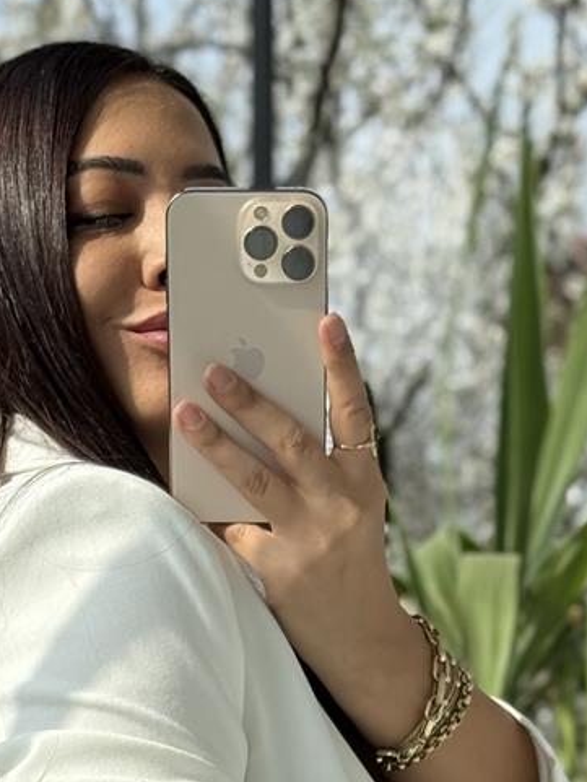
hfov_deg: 11.2
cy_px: 958
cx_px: 259
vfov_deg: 14.3
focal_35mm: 133
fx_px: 3006
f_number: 1.78
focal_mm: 6.76
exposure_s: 1/1456
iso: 80
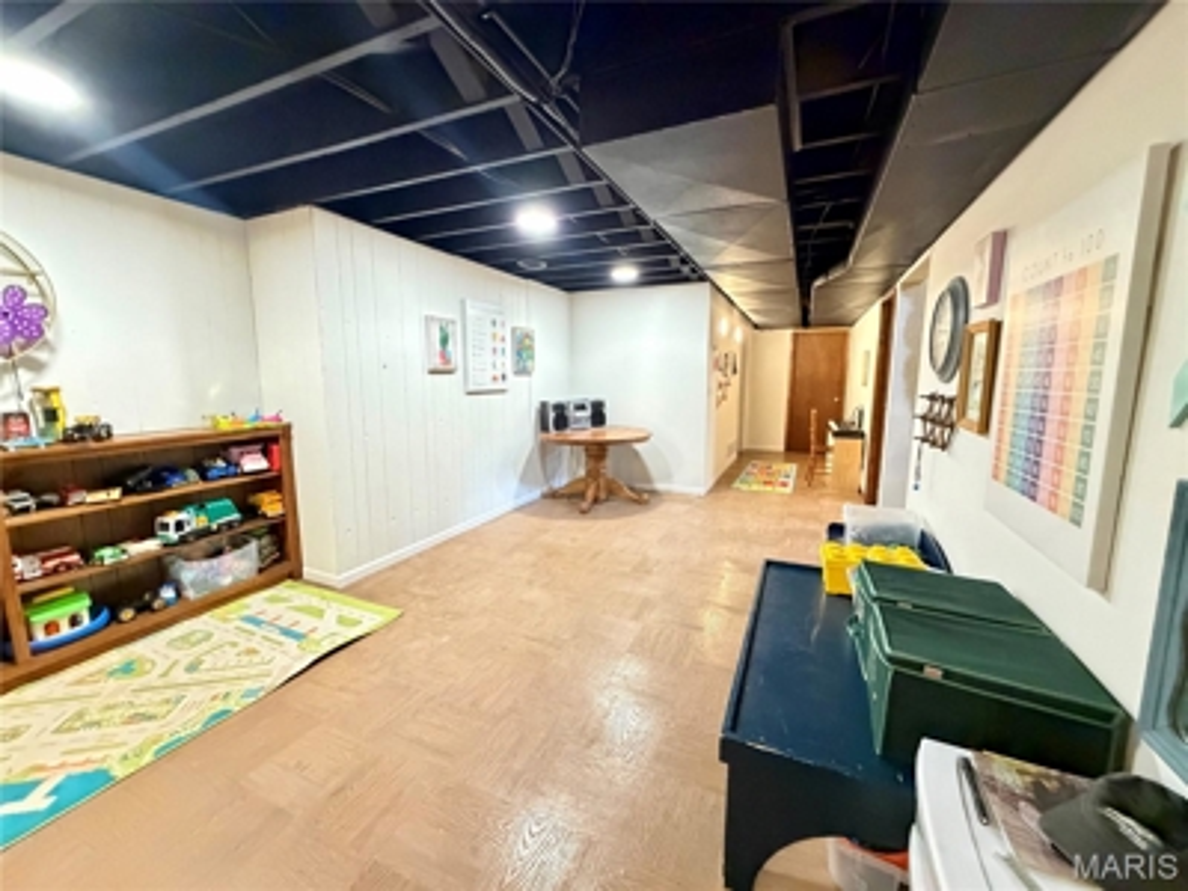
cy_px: 446
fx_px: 480
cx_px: 594
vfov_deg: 85.7
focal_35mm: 14
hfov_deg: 102.1
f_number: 2.2
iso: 1000
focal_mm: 2.22
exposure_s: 1/40
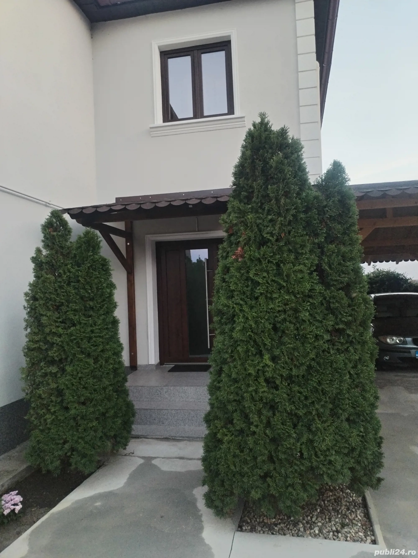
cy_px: 279
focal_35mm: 29
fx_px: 467
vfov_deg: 61.7
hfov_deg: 48.2
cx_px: 209
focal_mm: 4.75
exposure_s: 1/120
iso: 180
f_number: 1.8
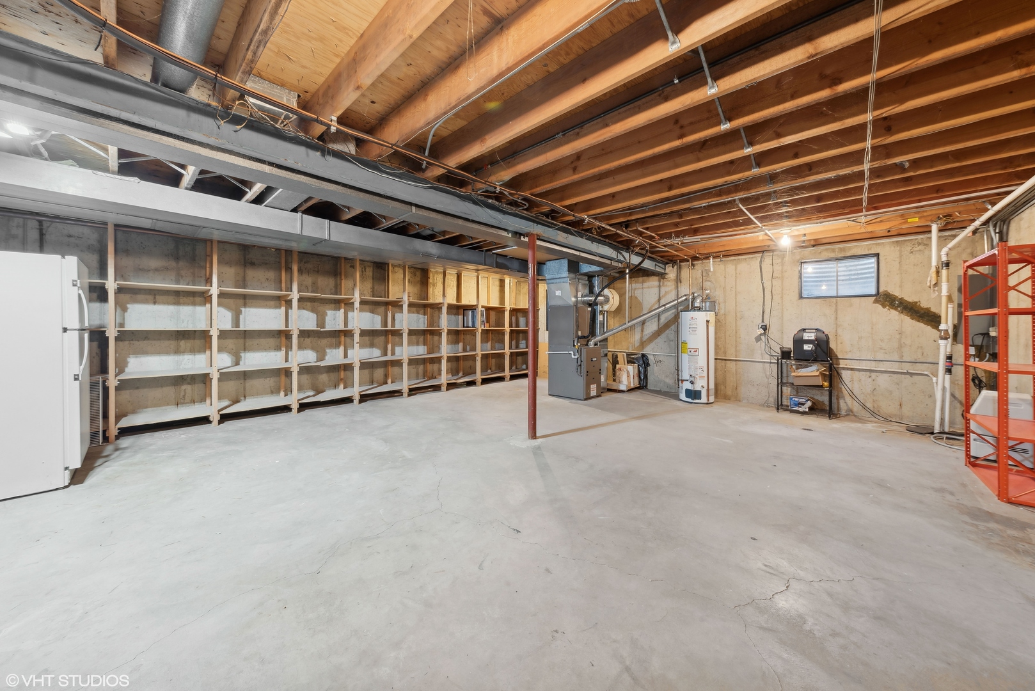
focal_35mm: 12
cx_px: 518
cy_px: 346
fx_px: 345
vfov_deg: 90.1
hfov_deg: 112.6
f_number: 9
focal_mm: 12
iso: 200
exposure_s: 1/2
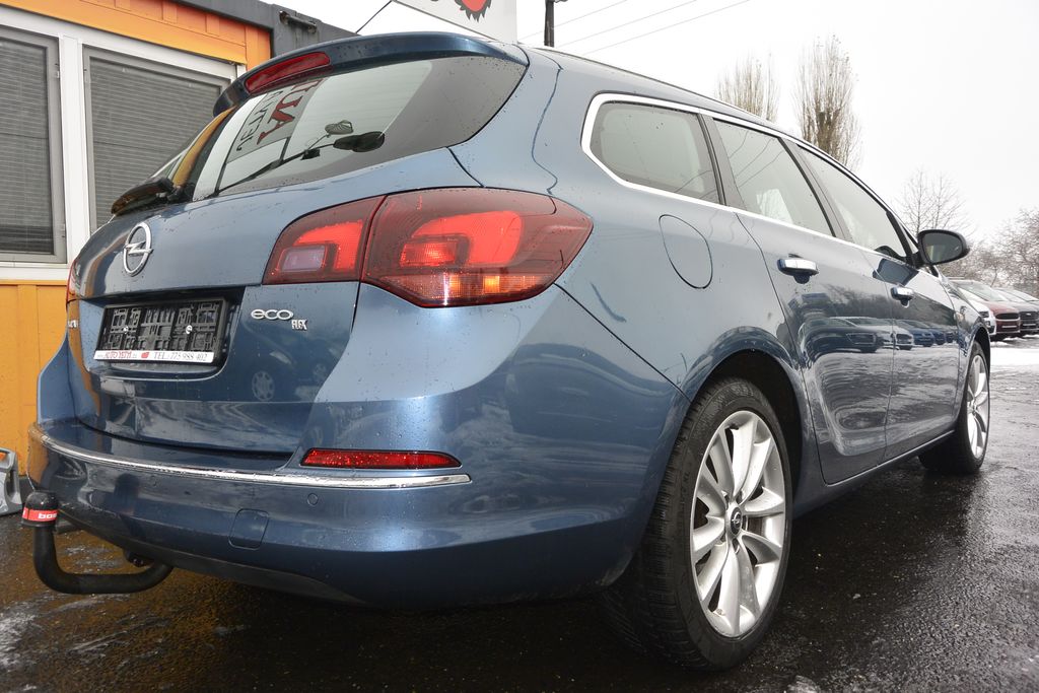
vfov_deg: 47.9
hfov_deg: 67.4
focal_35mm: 27
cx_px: 520
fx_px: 779
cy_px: 346
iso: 160
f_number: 5
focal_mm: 10
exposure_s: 1/250
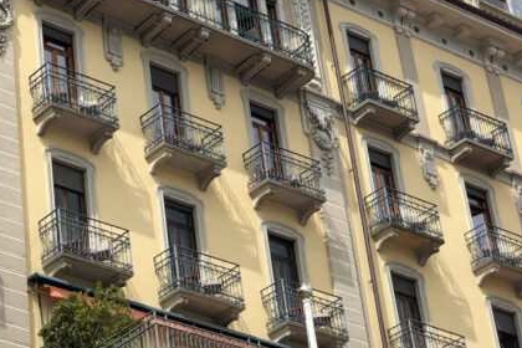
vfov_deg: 10.4
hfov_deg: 15.4
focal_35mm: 132
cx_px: 82
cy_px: 88
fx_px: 1914
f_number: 2.4
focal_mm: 6
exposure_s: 1/941
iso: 16
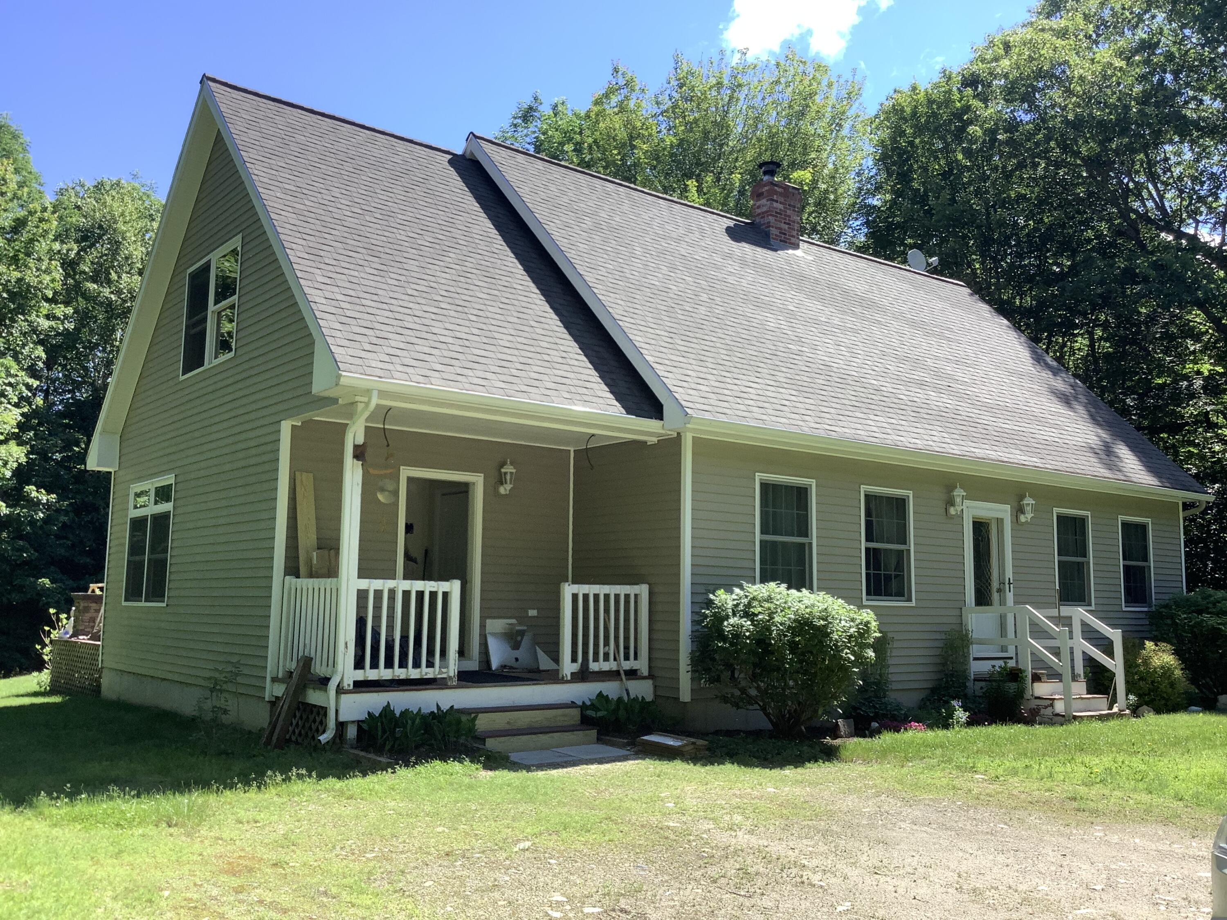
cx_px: 614
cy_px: 460
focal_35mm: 31
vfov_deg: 45.4
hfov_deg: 58.4
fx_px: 1099
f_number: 2.4
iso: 25
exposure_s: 1/494
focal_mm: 3.3
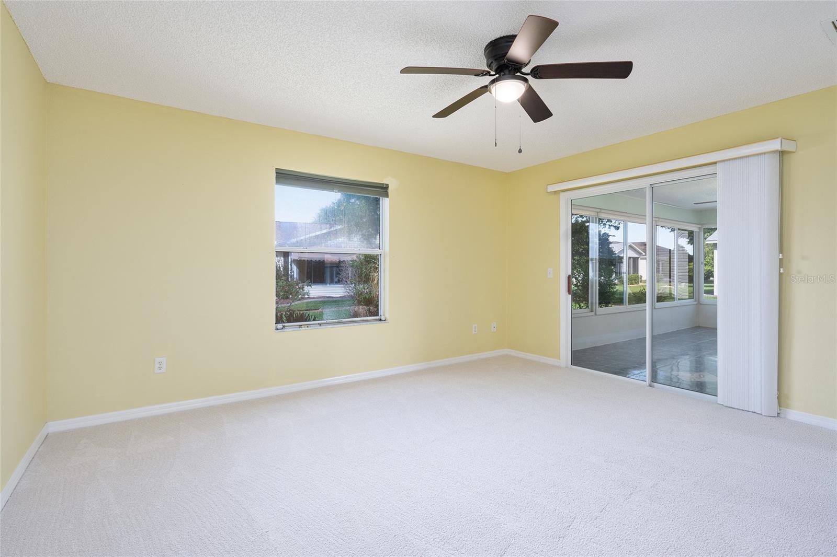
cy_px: 278
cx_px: 418
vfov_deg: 70.4
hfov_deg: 93.3
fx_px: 395
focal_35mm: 17
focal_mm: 17
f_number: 7.1
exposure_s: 1/6
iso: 160
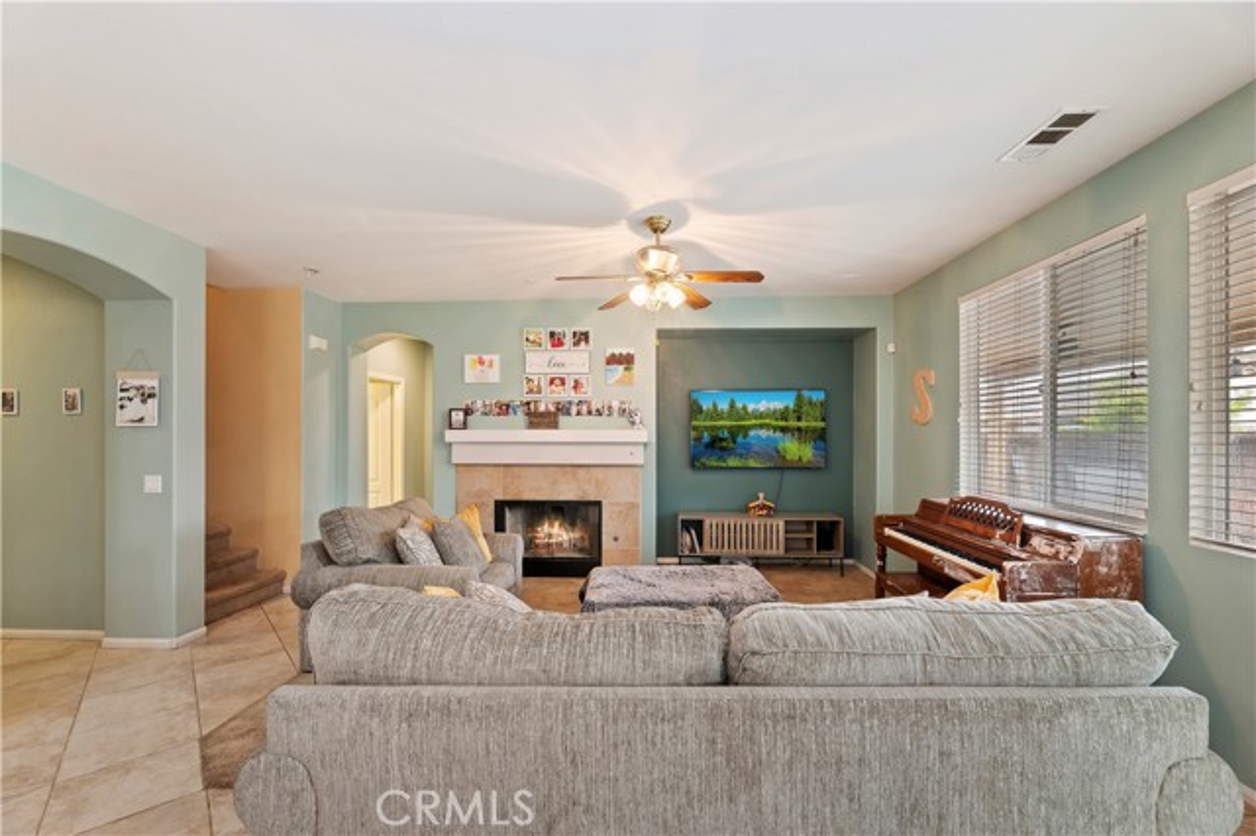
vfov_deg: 81.1
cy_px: 418
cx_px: 628
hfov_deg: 104.3
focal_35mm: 14
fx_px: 488
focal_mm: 14
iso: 500
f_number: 10
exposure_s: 1/2.5
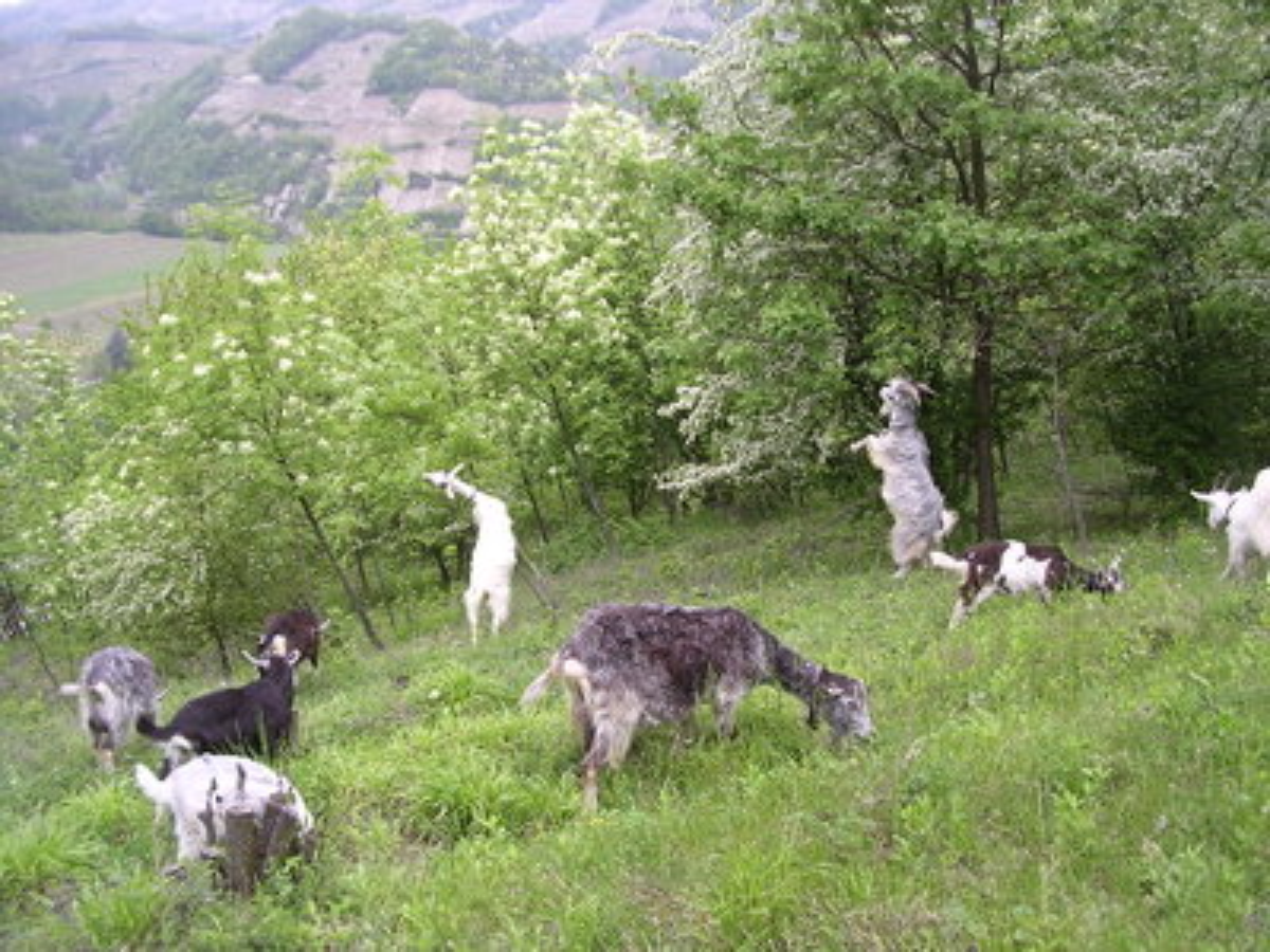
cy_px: 476
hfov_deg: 49.0
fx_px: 1394
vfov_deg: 37.7
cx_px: 635
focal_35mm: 38
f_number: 2.8
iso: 100
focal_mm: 5.8
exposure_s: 1/112
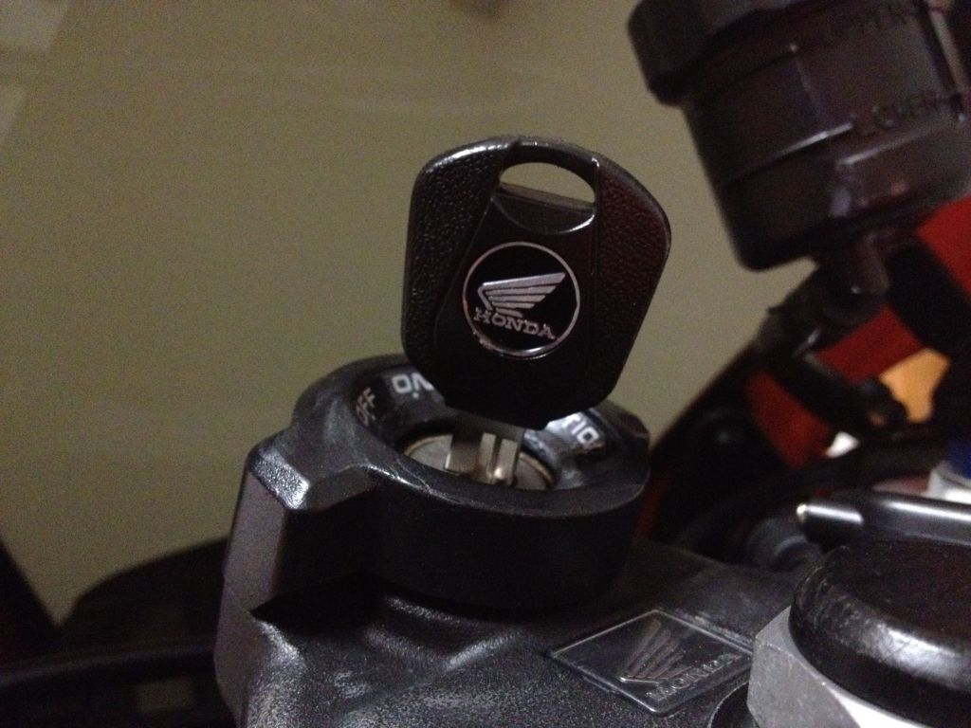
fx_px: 982
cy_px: 364
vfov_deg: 40.7
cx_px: 486
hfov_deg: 52.6
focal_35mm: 35
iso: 800
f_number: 2.4
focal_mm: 4.3
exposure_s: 1/15
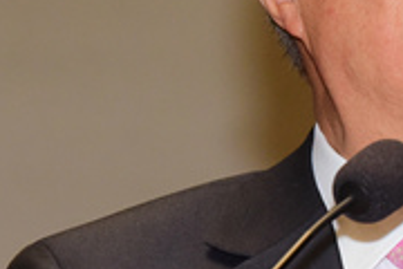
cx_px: 459
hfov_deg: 3.1
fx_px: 7354
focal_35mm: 657
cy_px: 124
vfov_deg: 2.1
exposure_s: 1/200
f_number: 9
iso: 2500
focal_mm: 185
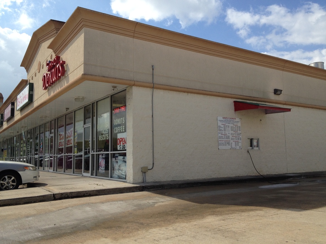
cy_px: 122
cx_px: 163
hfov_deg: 52.6
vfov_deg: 40.7
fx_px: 330
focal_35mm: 35
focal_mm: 4.28
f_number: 2.4
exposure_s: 1/1972
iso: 50
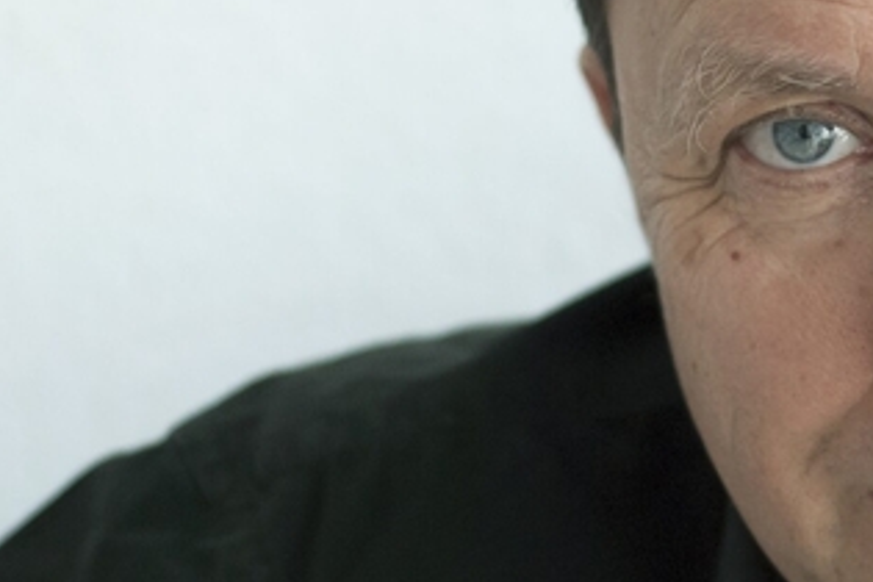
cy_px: 161
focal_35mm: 210
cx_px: 960
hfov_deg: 9.7
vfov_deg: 6.5
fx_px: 5092
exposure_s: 1/160
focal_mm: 50
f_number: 2.2
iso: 400
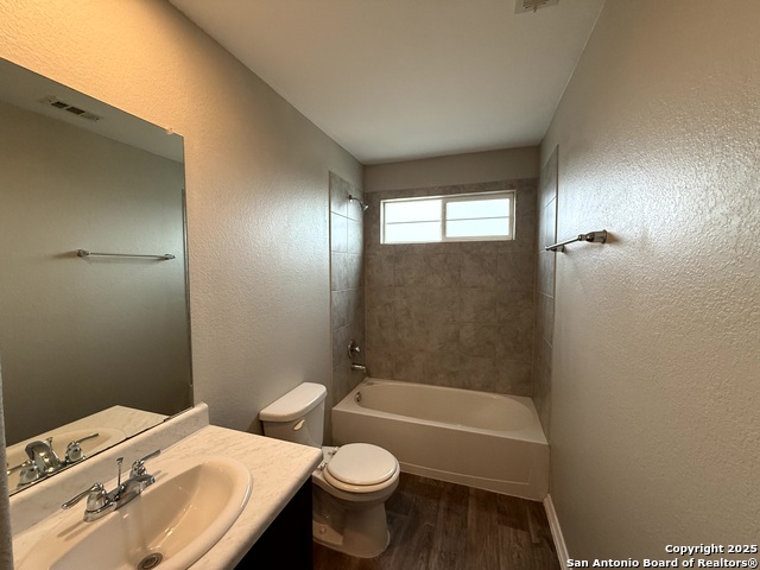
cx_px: 380
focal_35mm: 14
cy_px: 285
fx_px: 307
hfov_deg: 102.1
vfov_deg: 85.7
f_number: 2.2
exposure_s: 1/120
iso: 250
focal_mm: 2.22
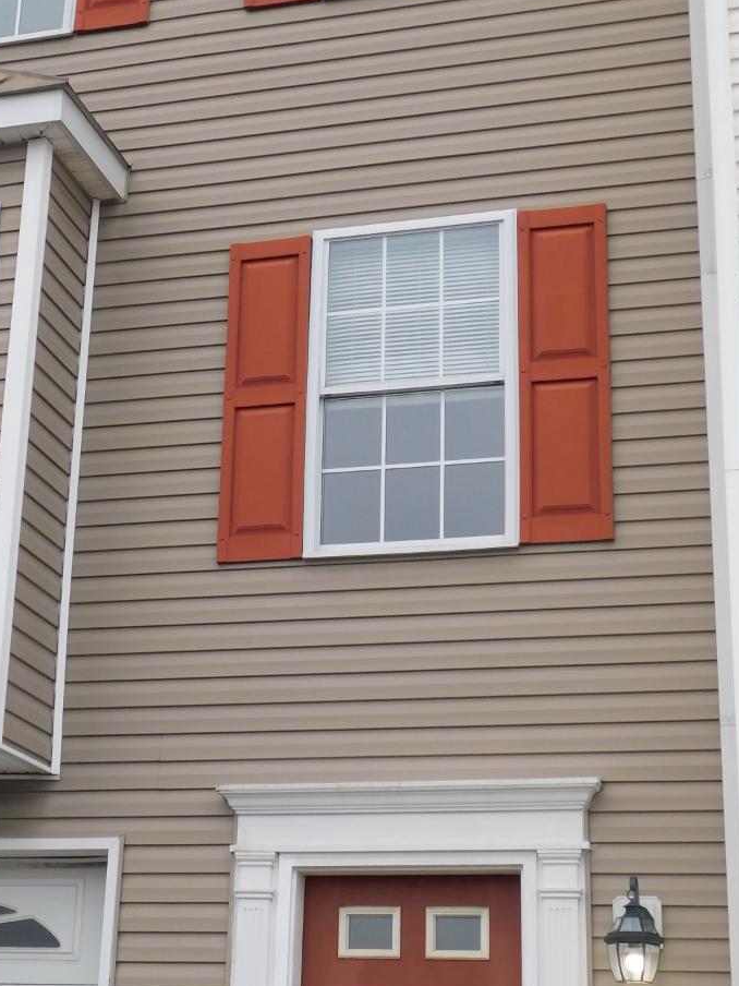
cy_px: 425
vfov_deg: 28.5
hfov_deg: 21.4
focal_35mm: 68
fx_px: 1936
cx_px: 194
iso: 125
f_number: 3.6
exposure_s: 1/160
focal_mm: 7.1
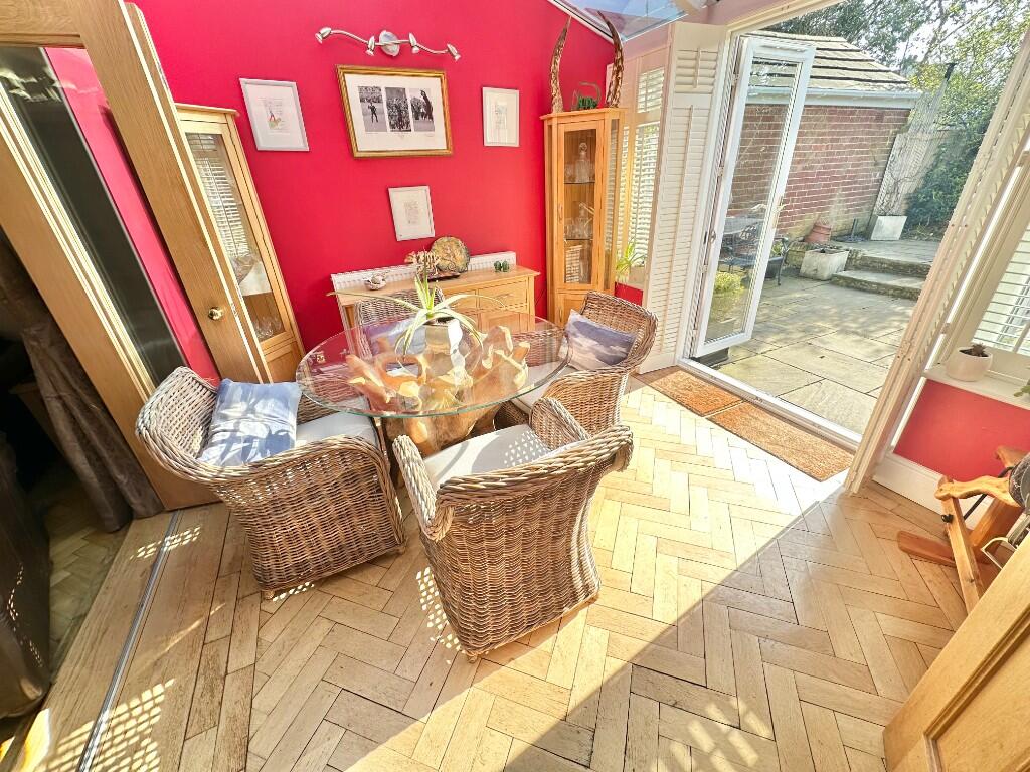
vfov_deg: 85.7
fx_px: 417
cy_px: 386
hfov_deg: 102.1
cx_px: 515
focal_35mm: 14
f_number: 2.2
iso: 40
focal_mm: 2.22
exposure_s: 1/178
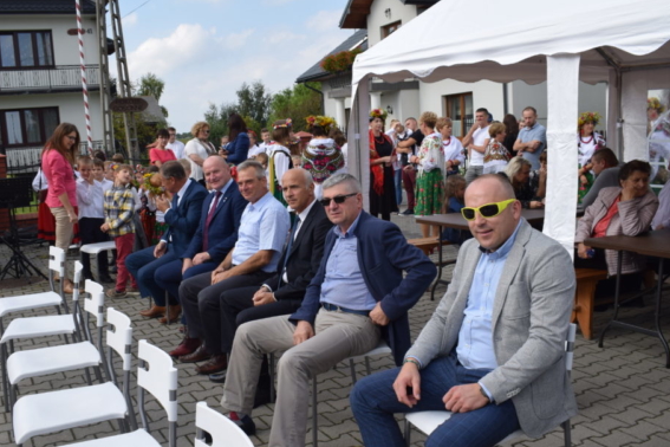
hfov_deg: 53.6
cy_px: 244
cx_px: 305
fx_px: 662
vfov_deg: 37.3
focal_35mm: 36
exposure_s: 1/320
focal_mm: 21
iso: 200
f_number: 9
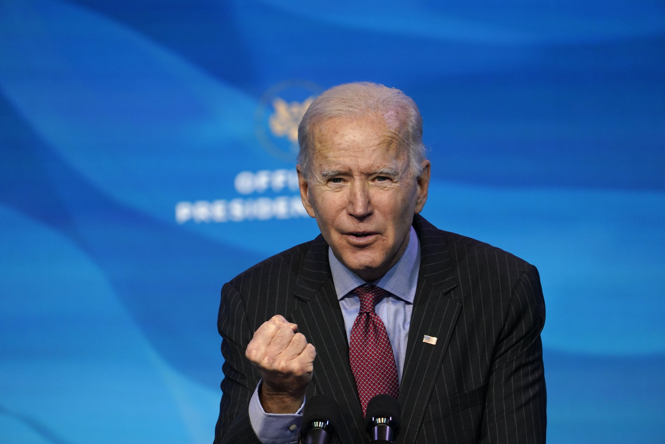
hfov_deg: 5.2
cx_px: 332
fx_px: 7388
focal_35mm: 400
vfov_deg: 3.4
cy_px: 222
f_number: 5.6
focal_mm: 400
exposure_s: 1/200
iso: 1600
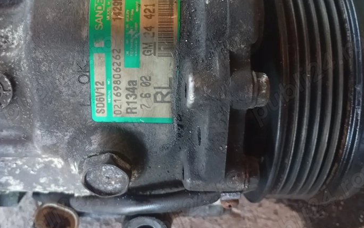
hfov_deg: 46.4
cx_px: 121
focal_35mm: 42
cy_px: 88
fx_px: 417
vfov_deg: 30.5
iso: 399
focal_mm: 3.84
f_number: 1.8
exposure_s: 1/33.3
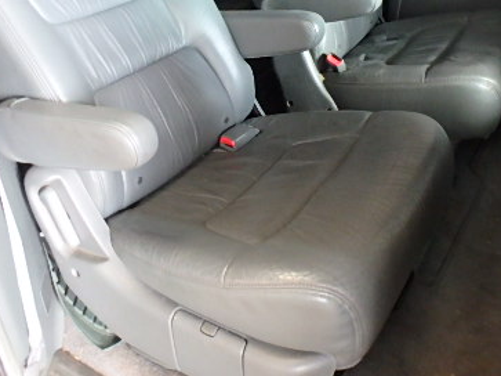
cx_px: 248
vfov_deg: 38.4
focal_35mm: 37
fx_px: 535
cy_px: 144
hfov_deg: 50.2
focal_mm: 3.7
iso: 800
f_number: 3.5
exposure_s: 1/20
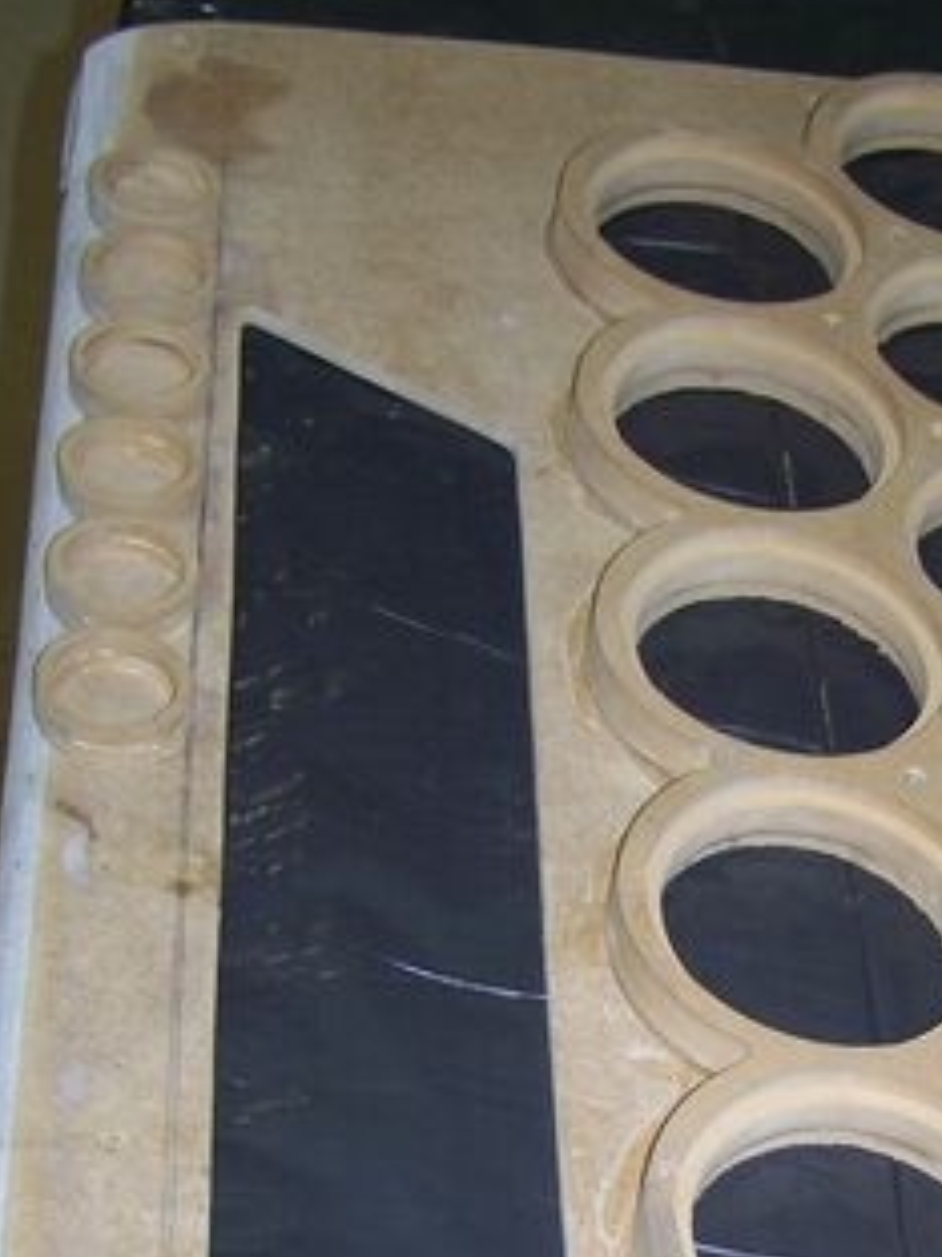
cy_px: 1128
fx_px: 2830
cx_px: 668
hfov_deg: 18.8
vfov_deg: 24.3
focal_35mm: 78
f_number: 2.8
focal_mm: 6.3
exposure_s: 1/60
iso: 80
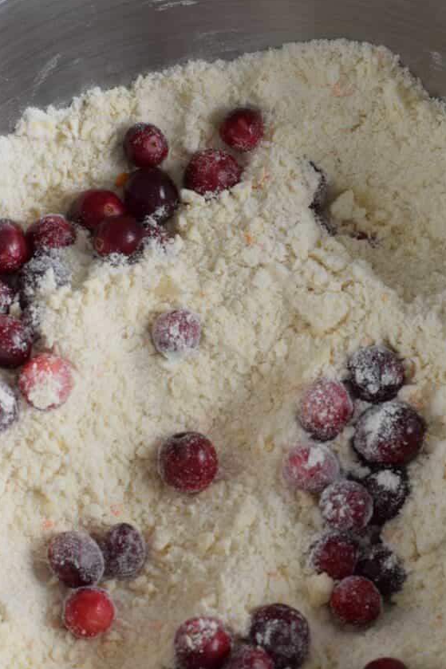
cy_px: 355
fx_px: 2993
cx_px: 257
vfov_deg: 12.8
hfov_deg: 8.5
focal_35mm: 161
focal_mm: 50
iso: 800
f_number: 7.1
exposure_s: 1/80
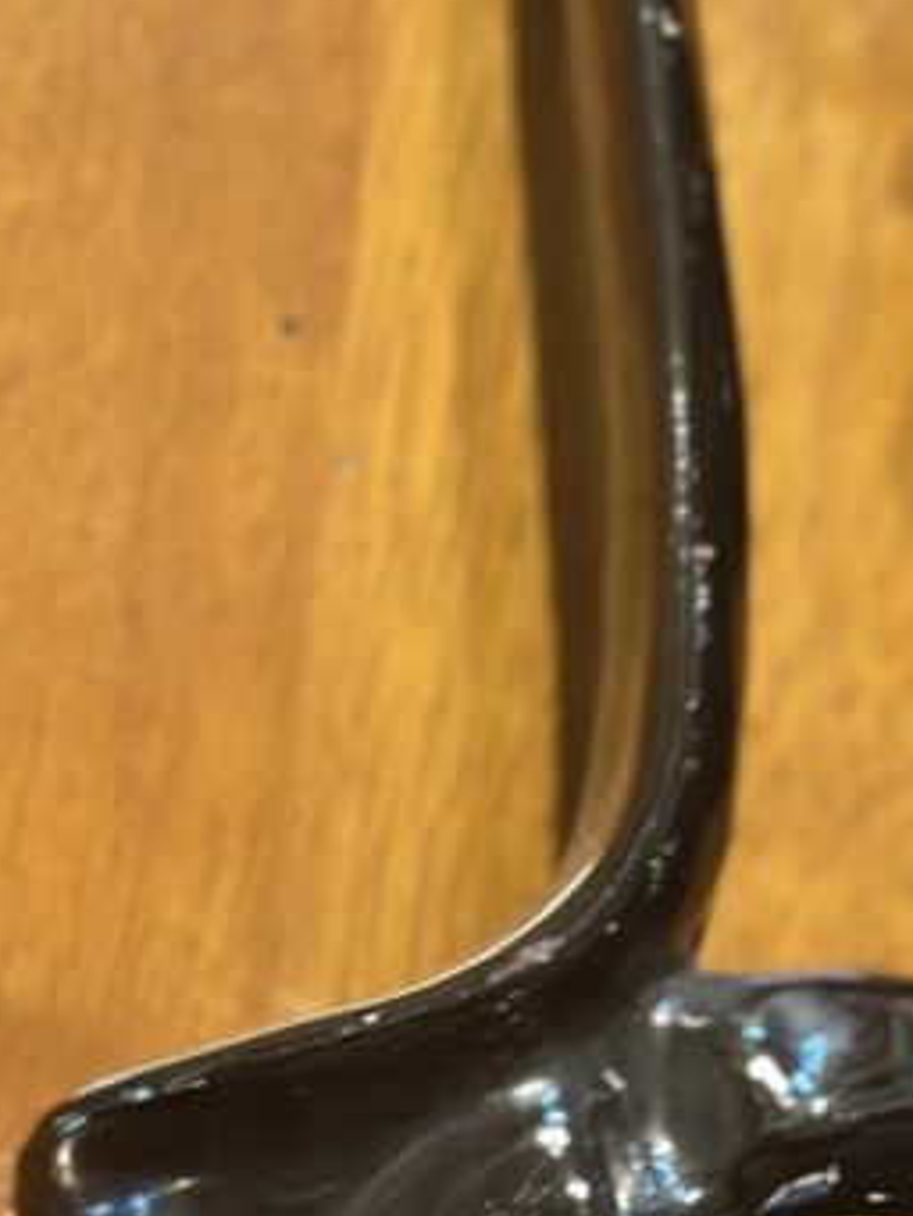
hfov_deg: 10.0
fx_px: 5061
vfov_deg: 13.7
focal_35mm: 144
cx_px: 1284
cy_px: 856
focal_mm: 6.86
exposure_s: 1/25
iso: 640
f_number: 1.78
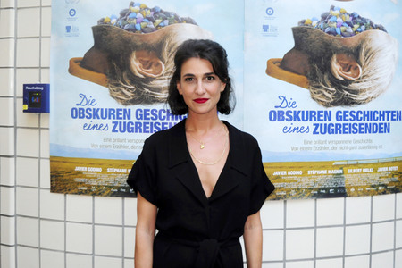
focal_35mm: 36
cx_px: 201
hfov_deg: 53.1
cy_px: 134
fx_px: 402
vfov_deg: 36.9
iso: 1000
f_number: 4.5
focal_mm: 24
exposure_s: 1/100
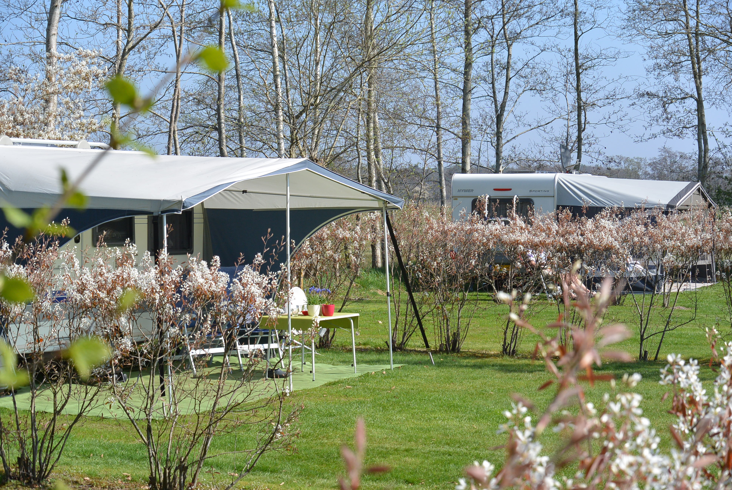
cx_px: 366
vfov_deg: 16.9
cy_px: 245
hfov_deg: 25.0
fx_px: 1649
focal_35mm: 81
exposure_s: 1/500
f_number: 5.6
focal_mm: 30
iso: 100
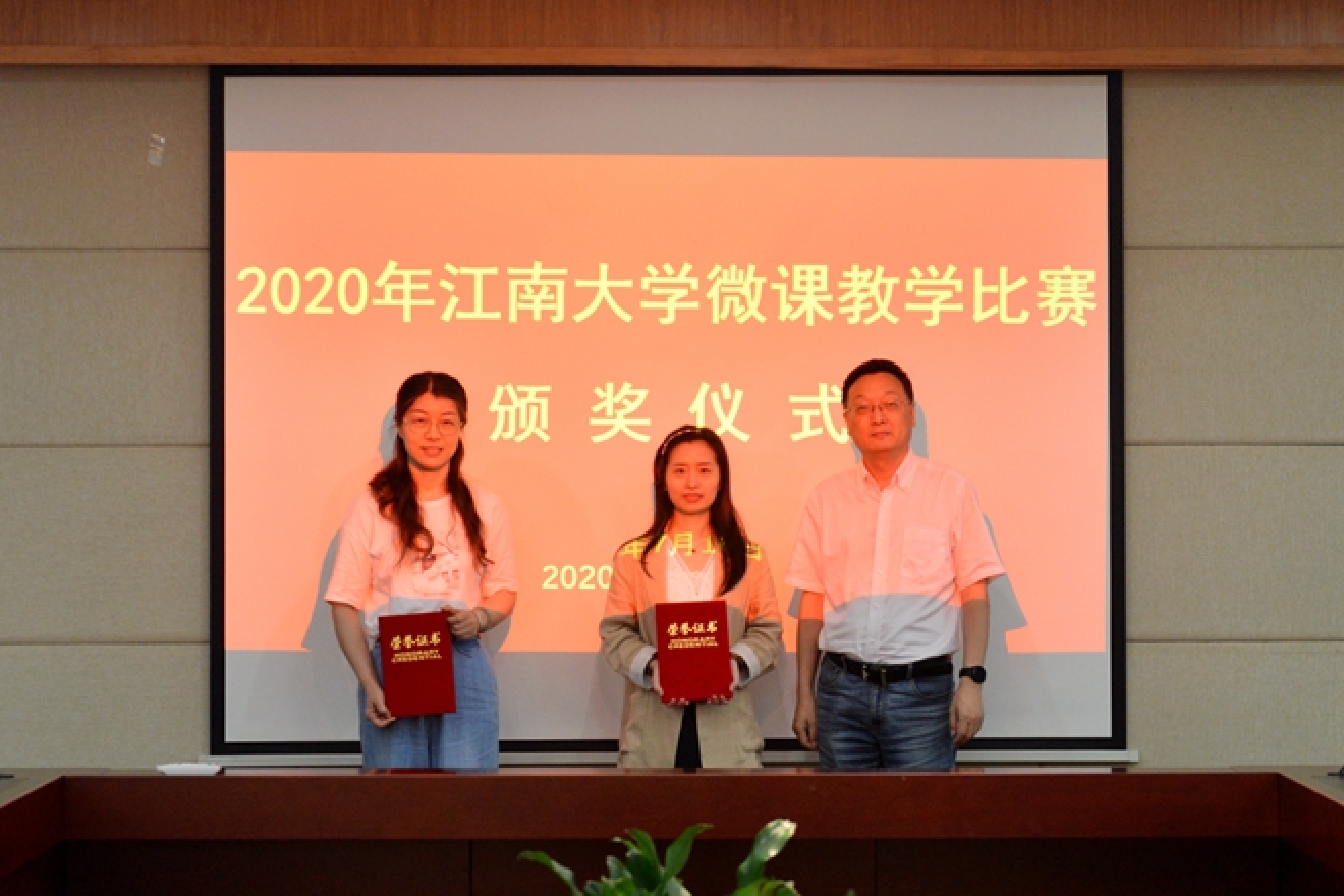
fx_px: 2613
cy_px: 448
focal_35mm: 70
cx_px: 672
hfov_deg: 28.8
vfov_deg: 19.5
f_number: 2.8
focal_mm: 70
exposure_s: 1/160
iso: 1400
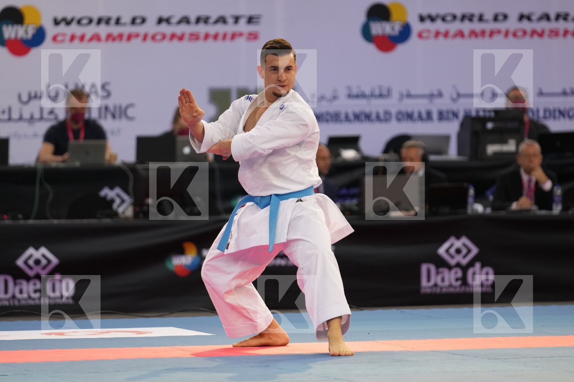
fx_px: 4735
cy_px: 191
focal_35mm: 297
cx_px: 287
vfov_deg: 4.6
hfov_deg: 6.9
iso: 1250
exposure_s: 1/500
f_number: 2.8
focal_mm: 198
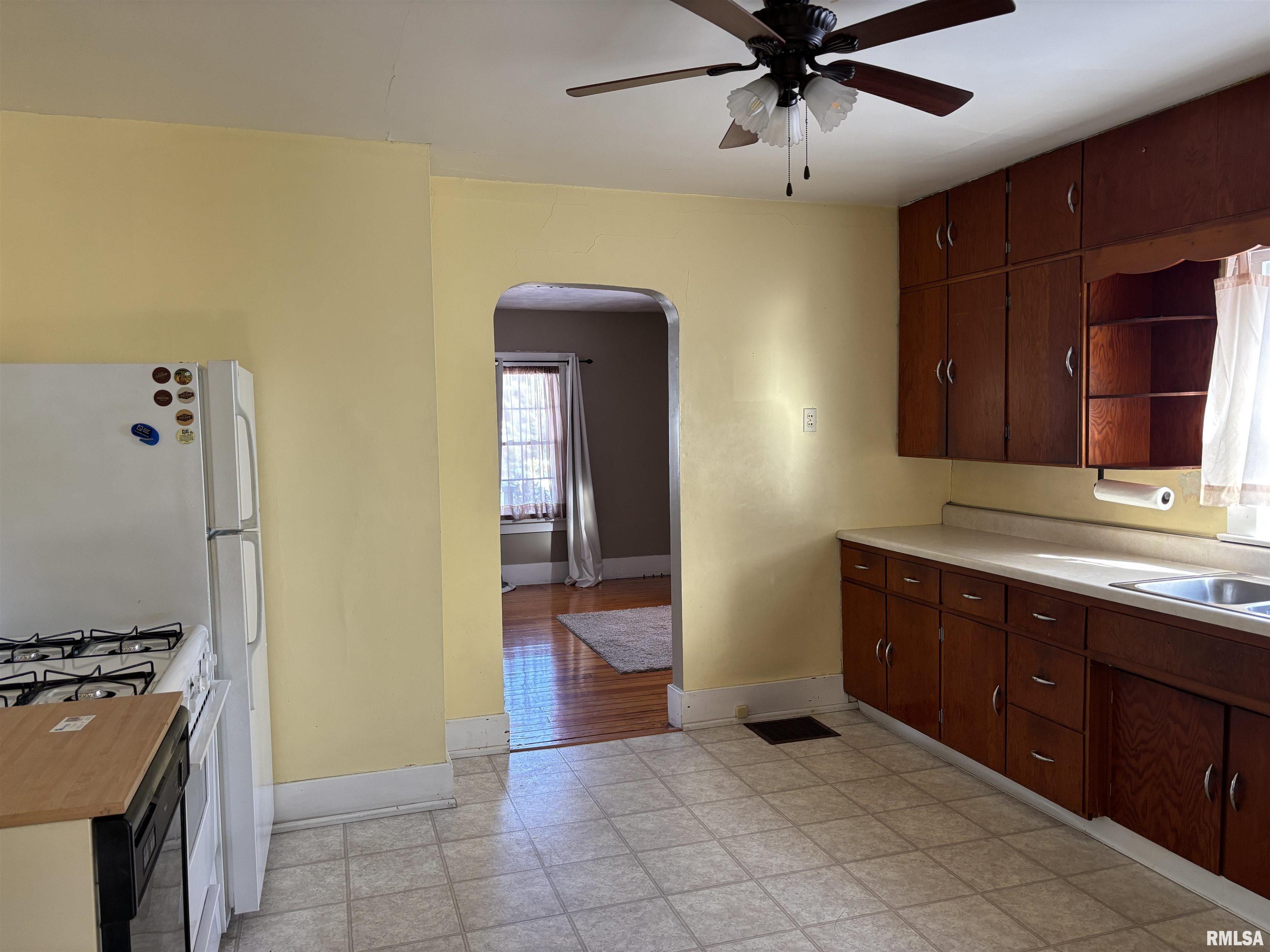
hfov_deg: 67.3
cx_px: 635
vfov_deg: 53.1
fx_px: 954
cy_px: 476
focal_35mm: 26
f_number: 1.6
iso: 160
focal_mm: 5.96
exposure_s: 1/60
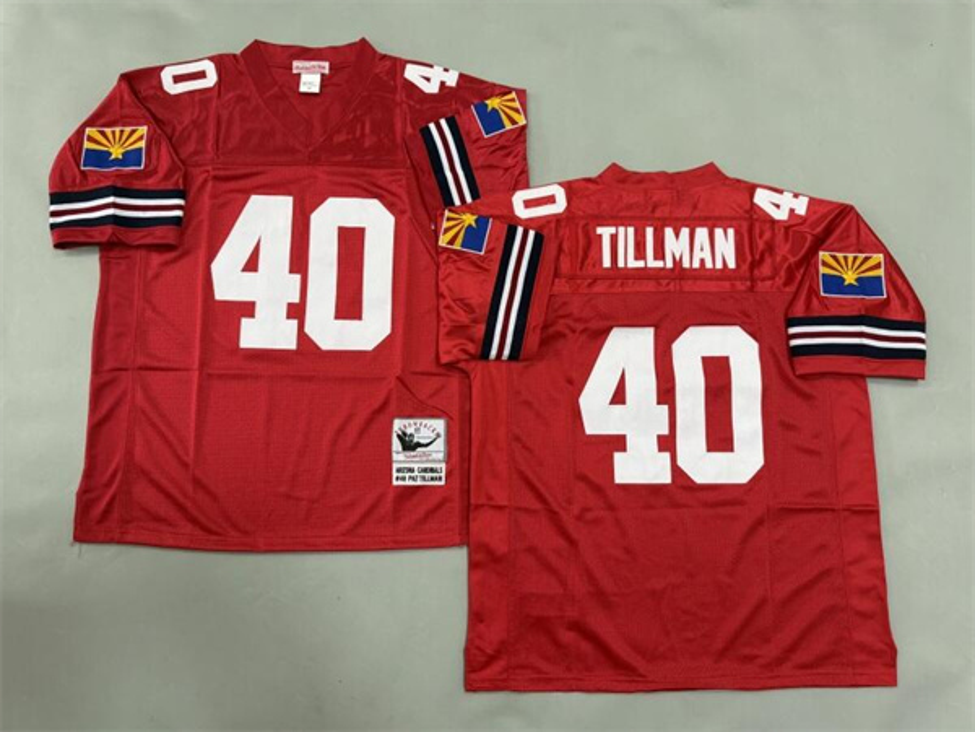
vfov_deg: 56.8
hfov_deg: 71.6
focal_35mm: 24
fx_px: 676
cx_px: 488
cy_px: 366
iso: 200
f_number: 1.78
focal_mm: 6.76
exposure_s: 1/80
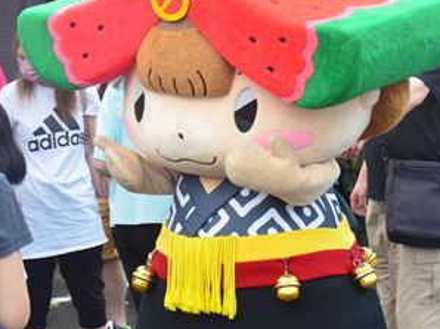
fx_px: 1842
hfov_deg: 13.6
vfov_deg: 10.2
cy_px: 131
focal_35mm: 145
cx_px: 250
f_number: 5.3
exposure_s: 1/250
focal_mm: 60
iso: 1600
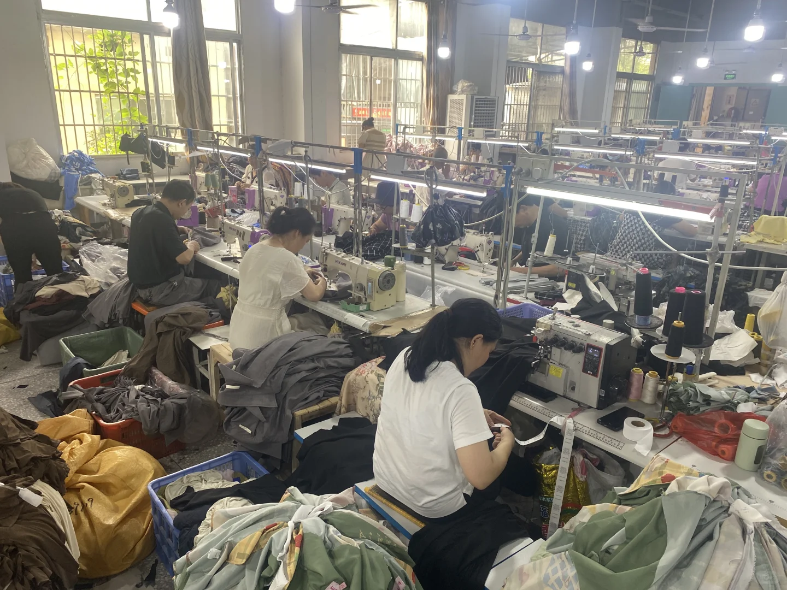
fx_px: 591
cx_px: 394
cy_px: 295
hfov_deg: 67.3
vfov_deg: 53.1
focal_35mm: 26
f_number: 1.8
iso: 80
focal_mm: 4.25
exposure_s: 1/100
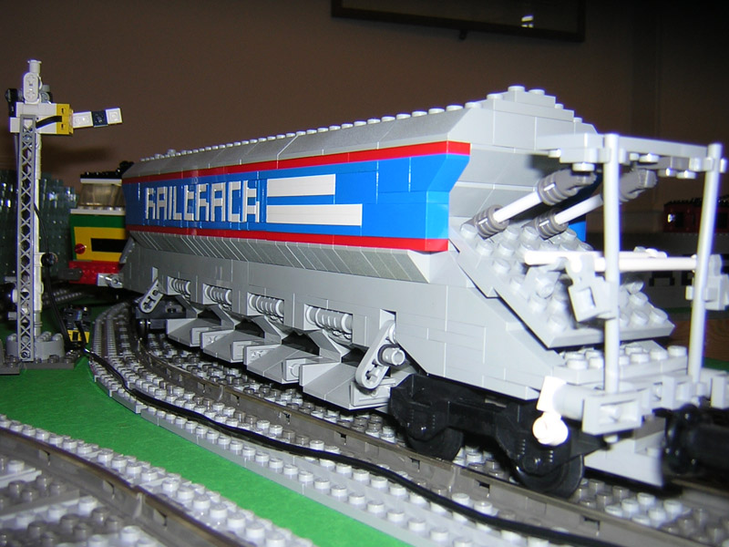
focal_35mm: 36
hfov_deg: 51.4
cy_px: 274
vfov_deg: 39.7
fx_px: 758
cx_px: 364
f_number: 2.6
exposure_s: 1/60.1
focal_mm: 4.7
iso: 100
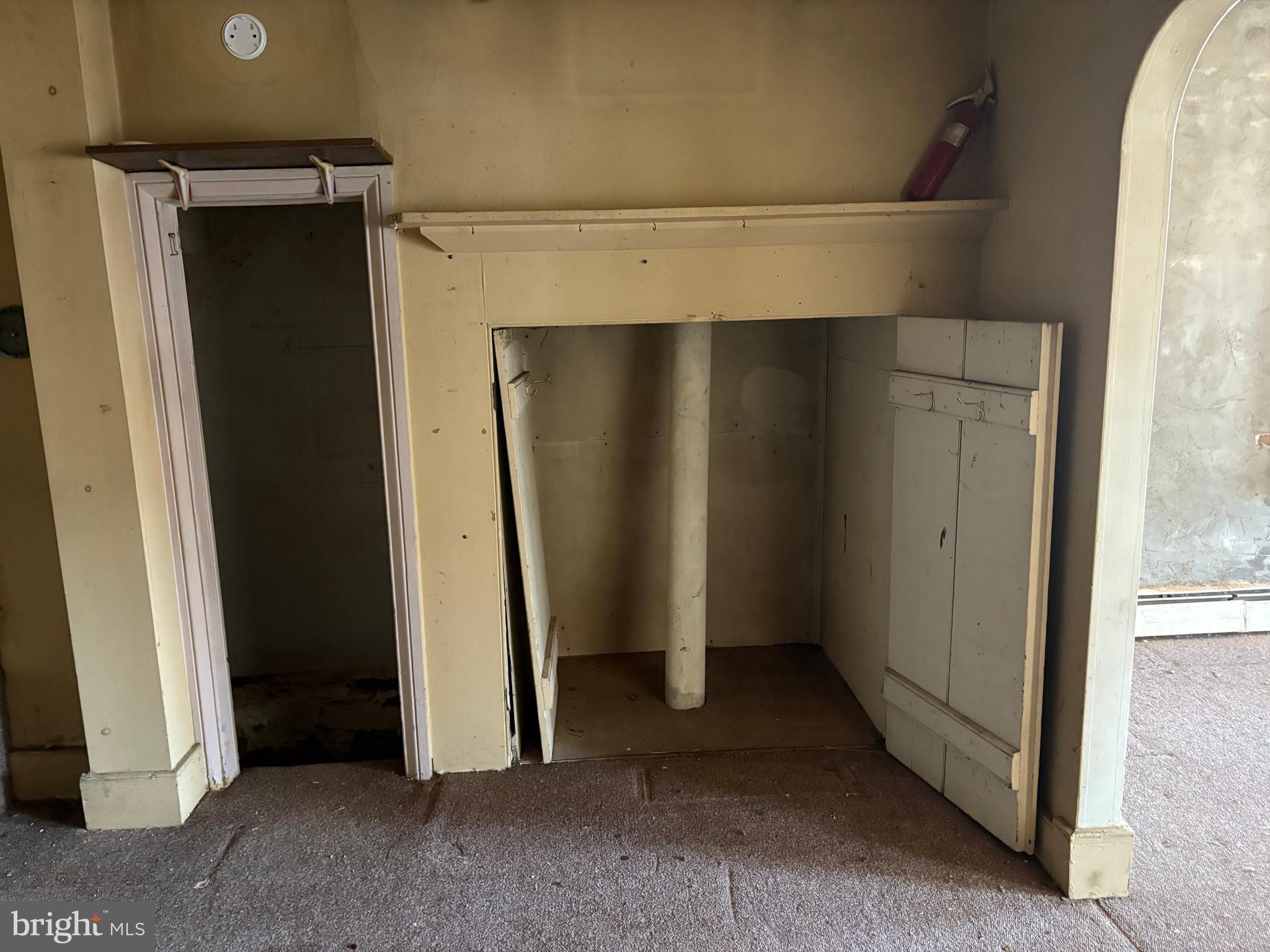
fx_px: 954
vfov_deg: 53.1
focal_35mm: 26
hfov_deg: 67.3
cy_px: 476
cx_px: 635
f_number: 1.6
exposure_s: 1/30
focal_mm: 5.96
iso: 800
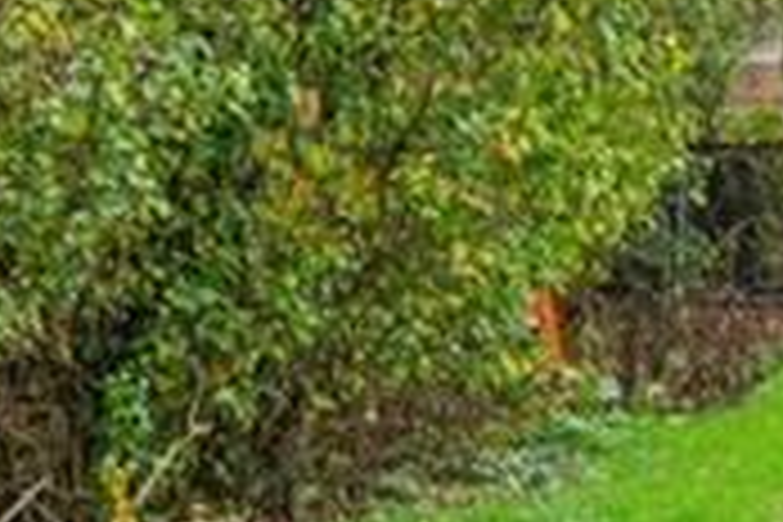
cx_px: 1156
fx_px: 2630
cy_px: 166
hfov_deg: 15.7
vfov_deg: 11.3
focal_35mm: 121
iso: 400
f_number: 8
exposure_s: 1/13
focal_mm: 20.5
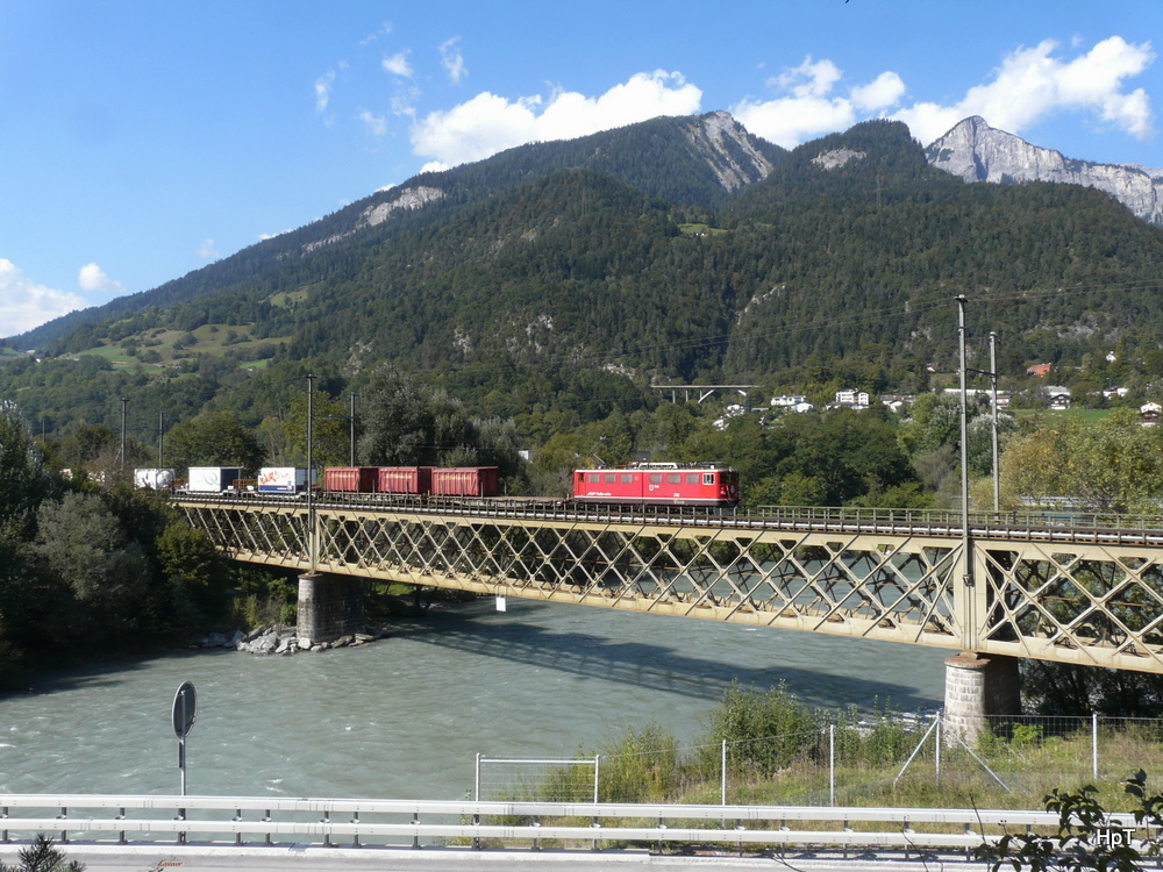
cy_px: 436
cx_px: 582
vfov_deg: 49.7
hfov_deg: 63.4
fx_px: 941
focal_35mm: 28
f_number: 5.6
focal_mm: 4.6
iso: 100
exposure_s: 1/250
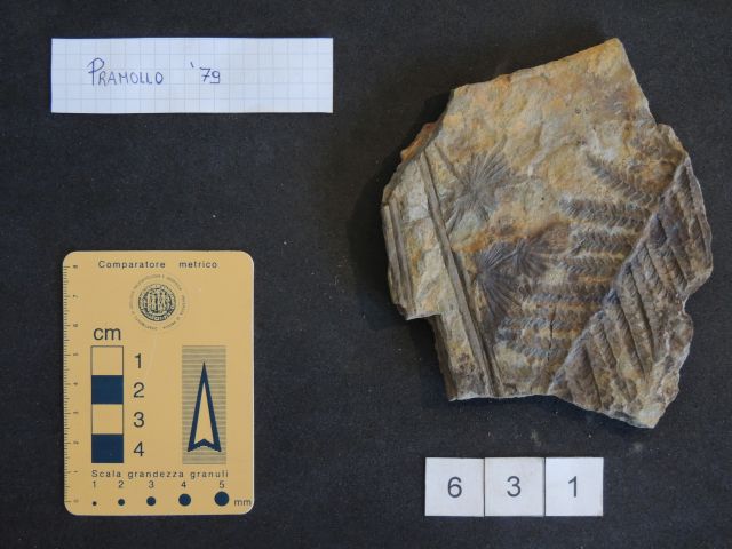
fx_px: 1903
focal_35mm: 90
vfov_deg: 16.4
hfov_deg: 21.8
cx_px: 366
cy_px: 274
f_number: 4.1
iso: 450
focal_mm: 16
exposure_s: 1/25
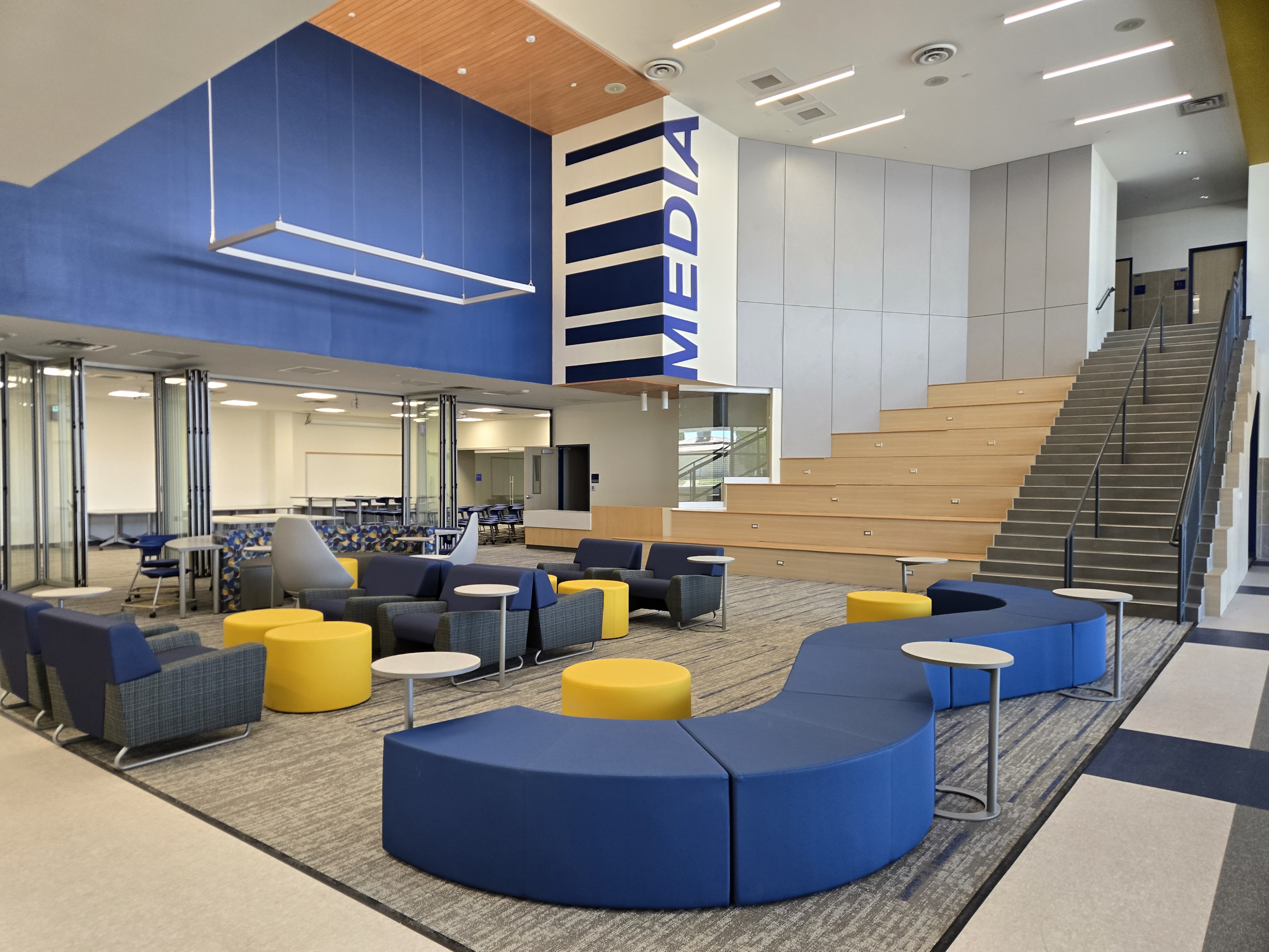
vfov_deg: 58.9
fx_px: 843
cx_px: 634
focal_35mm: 23
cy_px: 476
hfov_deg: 73.9
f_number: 1.8
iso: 125
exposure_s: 1/120
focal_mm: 5.4
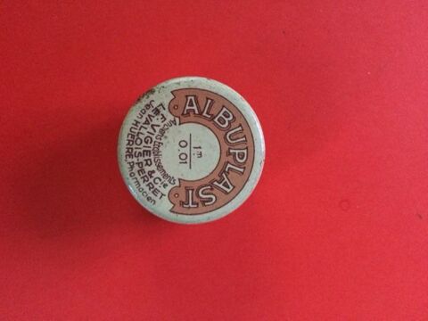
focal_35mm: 29
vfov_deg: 48.2
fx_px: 359
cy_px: 160
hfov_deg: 61.7
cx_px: 214
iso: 500
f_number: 2.2
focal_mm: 4.15
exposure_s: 1/15
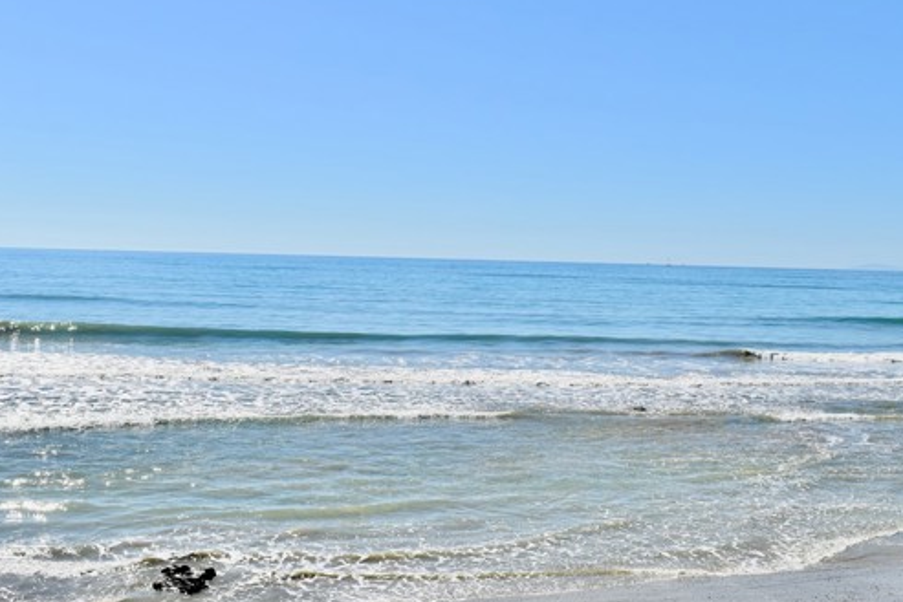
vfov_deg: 27.7
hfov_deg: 40.4
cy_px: 338
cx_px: 544
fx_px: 1221
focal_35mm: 49
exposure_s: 1/400
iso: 100
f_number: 10
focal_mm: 25
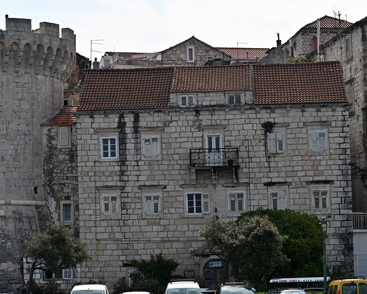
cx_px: 163
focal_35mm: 127
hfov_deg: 15.2
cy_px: 144
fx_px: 1379
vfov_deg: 12.1
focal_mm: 85
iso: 100
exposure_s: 1/640
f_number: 6.3
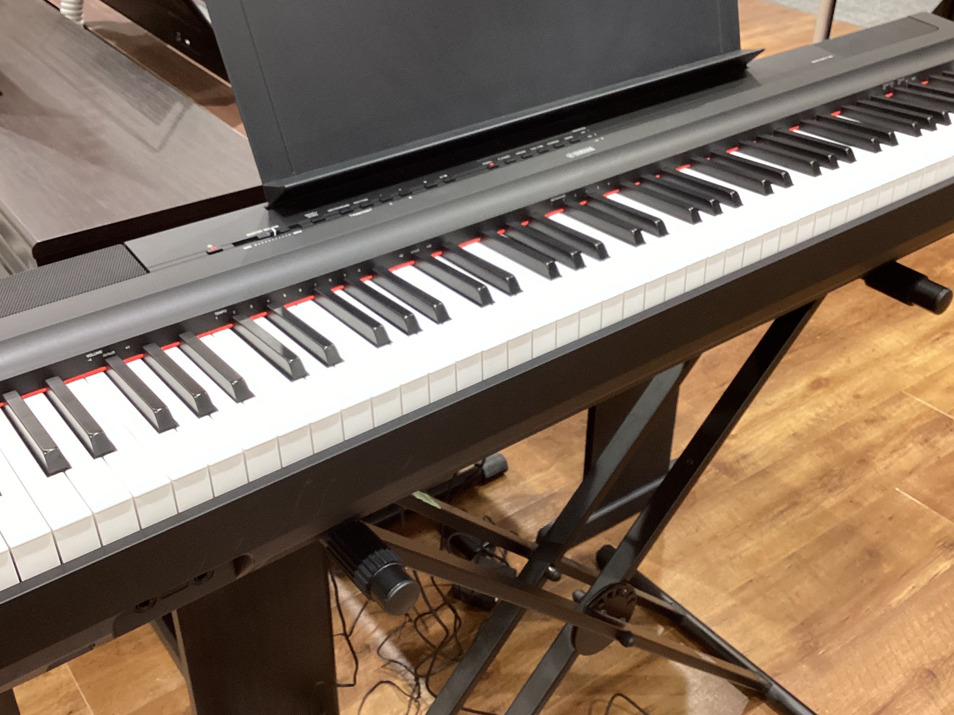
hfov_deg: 50.1
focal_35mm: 37
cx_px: 482
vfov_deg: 38.7
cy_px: 367
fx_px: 1020
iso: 125
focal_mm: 3.3
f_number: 2.4
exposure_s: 1/50
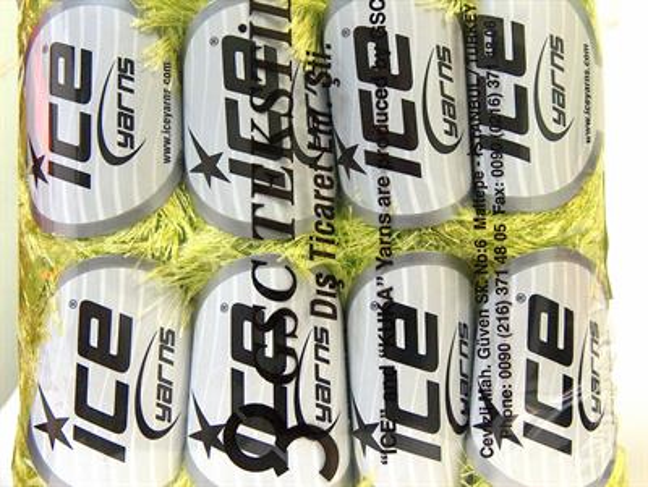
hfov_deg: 36.8
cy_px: 244
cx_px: 324
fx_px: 975
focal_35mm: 52
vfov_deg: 28.1
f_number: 2.8
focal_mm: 10.64
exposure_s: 1/35.6
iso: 200
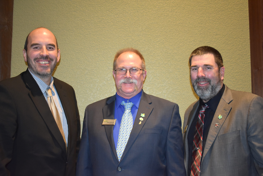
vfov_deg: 30.9
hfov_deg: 45.0
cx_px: 132
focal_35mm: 44
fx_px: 318
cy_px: 88
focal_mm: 29
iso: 1400
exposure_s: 1/60
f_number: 4.2
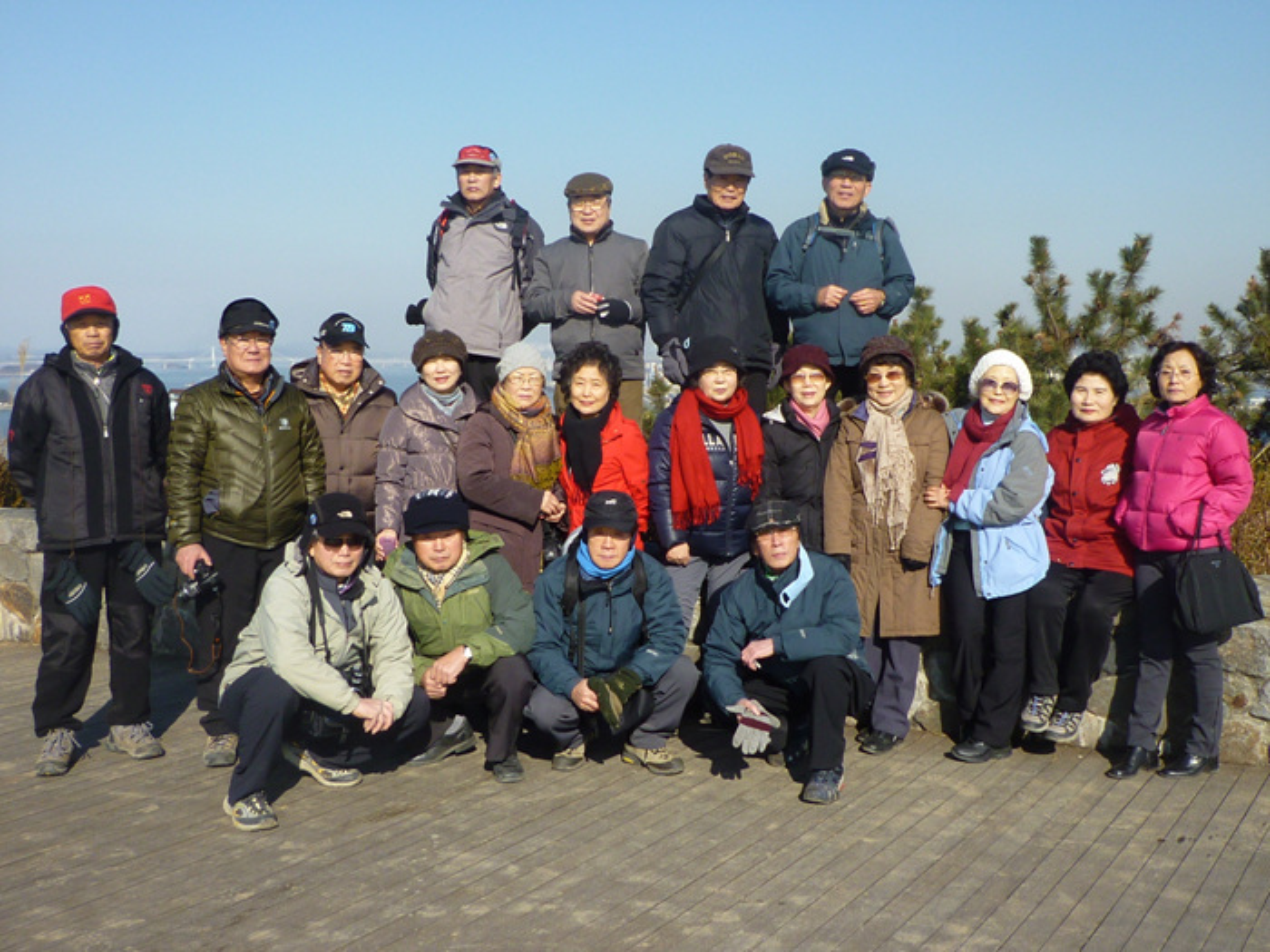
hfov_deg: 47.9
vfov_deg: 36.8
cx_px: 635
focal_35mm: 39
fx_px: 1431
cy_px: 476
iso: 80
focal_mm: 4.4
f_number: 4
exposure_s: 1/500
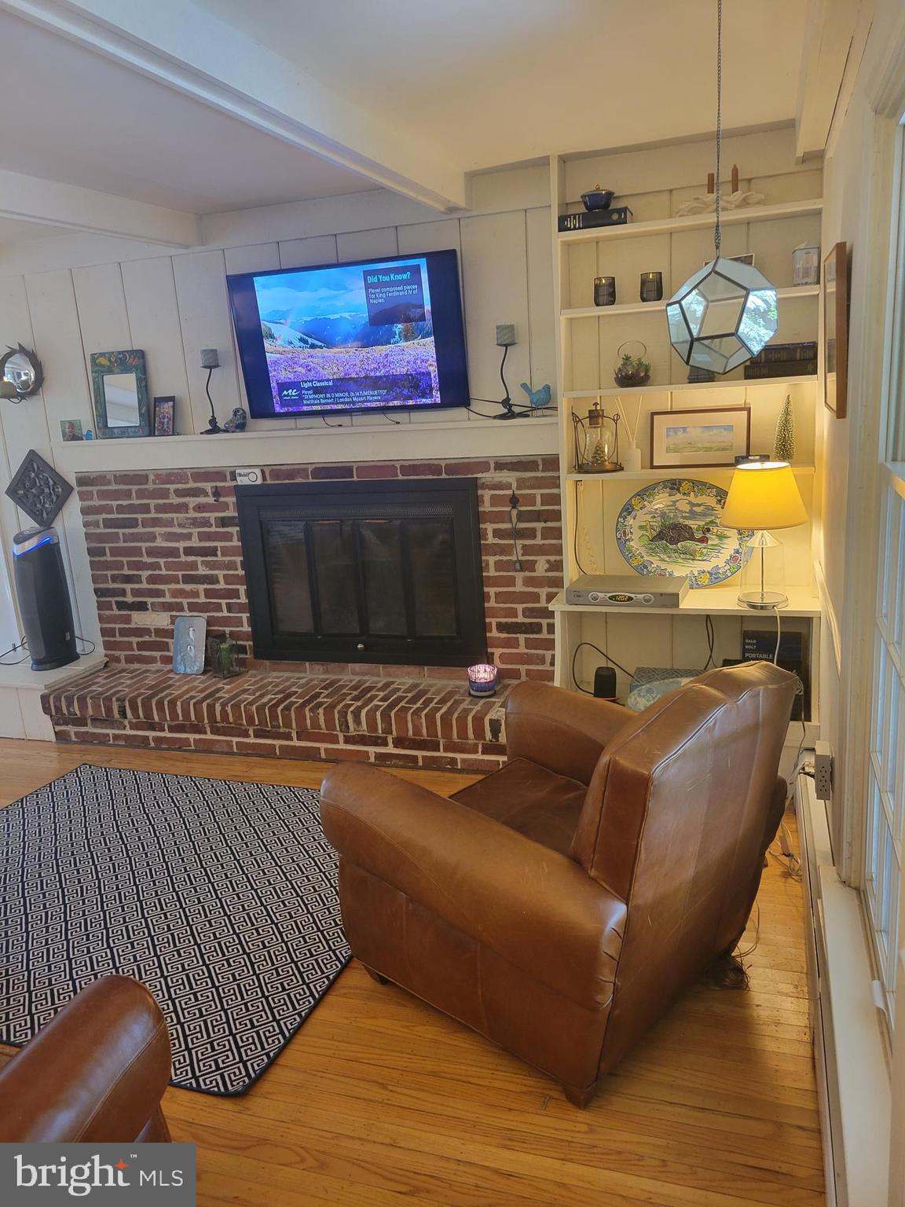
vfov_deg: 67.3
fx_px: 906
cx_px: 452
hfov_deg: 53.1
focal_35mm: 26
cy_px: 604
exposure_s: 1/40
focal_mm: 5.4
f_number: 1.8
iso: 200
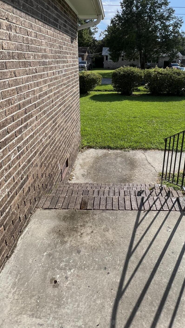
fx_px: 174
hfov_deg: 55.5
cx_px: 111
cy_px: 111
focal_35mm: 20
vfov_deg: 83.9
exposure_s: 1/1004
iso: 32
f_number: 1.8
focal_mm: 1.57
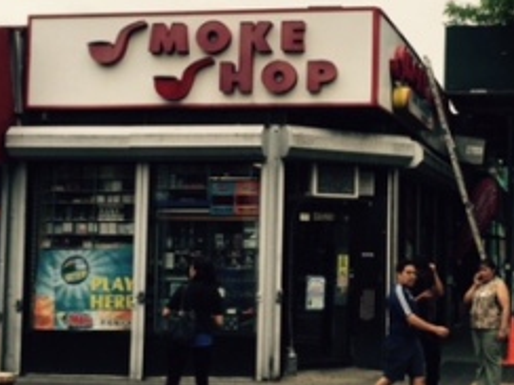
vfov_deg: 21.9
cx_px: 397
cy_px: 206
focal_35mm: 67
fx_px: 995
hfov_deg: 28.5
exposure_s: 1/3049
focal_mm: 4.15
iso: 32
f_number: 2.2
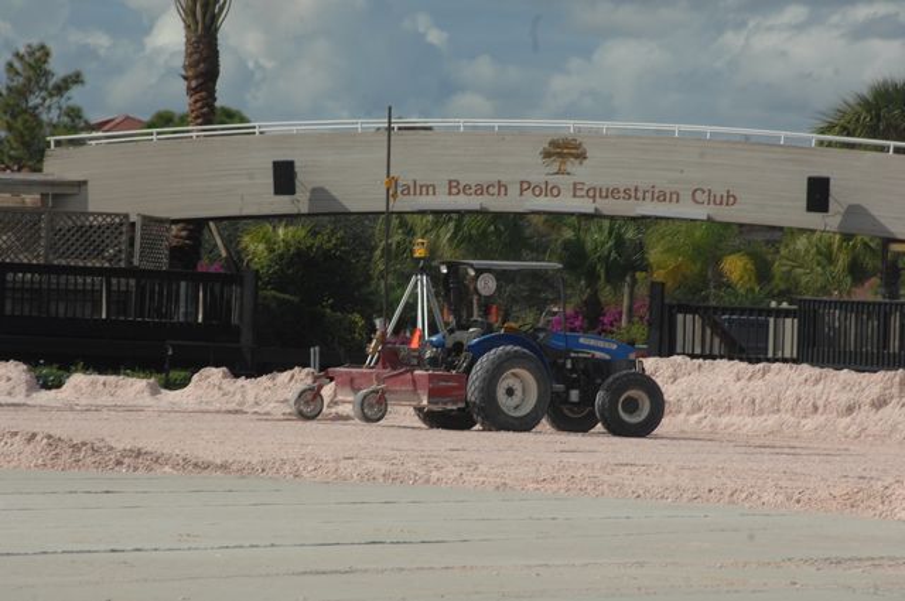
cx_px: 452
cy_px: 300
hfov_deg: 6.9
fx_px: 7532
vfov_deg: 4.6
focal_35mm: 300
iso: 200
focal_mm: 200
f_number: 11
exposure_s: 1/500
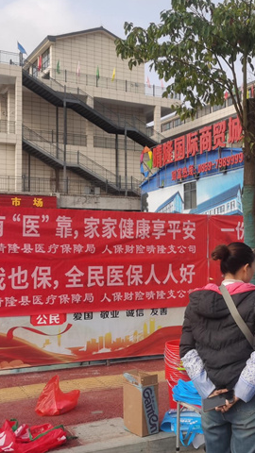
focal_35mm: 49
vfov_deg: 42.1
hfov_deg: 23.9
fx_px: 589
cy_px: 227
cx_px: 214
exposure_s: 1/2000
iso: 50
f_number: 1.8
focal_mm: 5.58
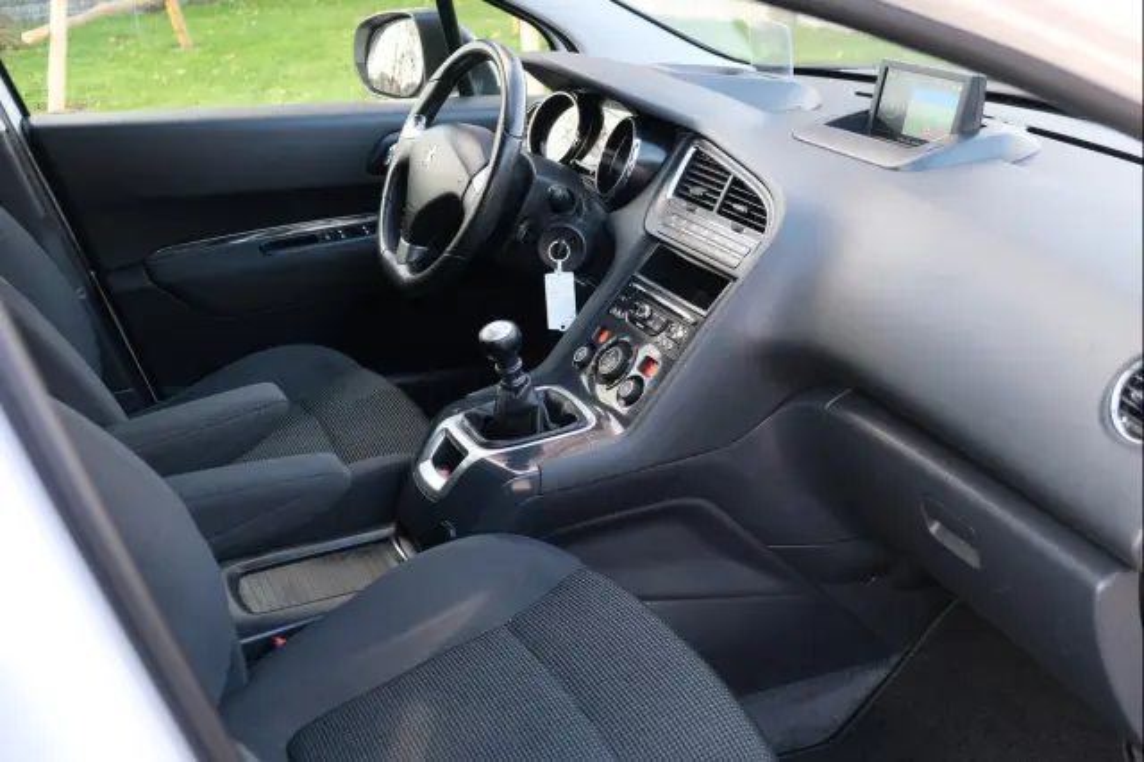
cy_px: 381
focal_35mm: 36
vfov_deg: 36.8
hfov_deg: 53.2
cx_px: 572
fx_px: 1143
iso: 320
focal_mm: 24.3
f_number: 3.2
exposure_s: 1/70
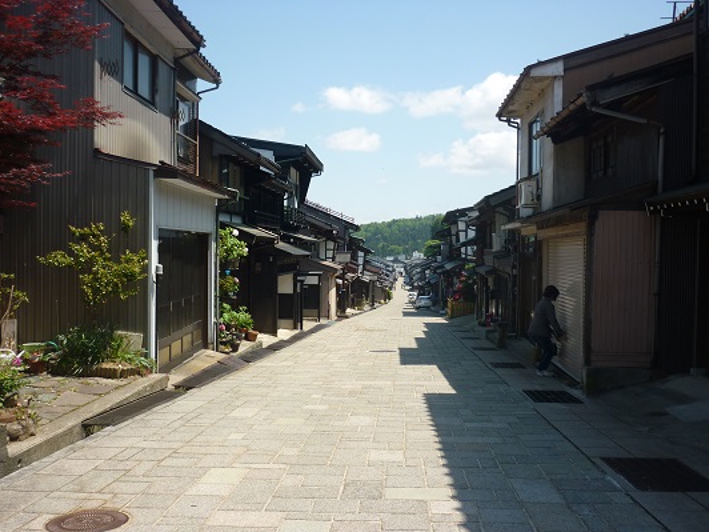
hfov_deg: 54.0
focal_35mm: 34
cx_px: 345
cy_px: 271
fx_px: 696
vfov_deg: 41.8
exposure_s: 1/125
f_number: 8
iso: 80
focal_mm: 5.5
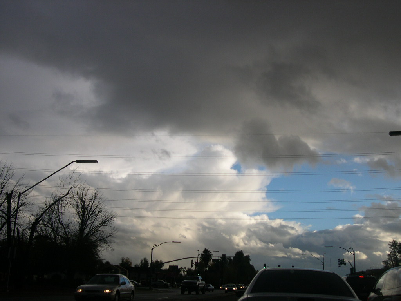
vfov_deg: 37.7
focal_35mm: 38
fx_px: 440
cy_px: 150
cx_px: 200
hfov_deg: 49.0
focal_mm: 8
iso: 100
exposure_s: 1/157
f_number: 7.6
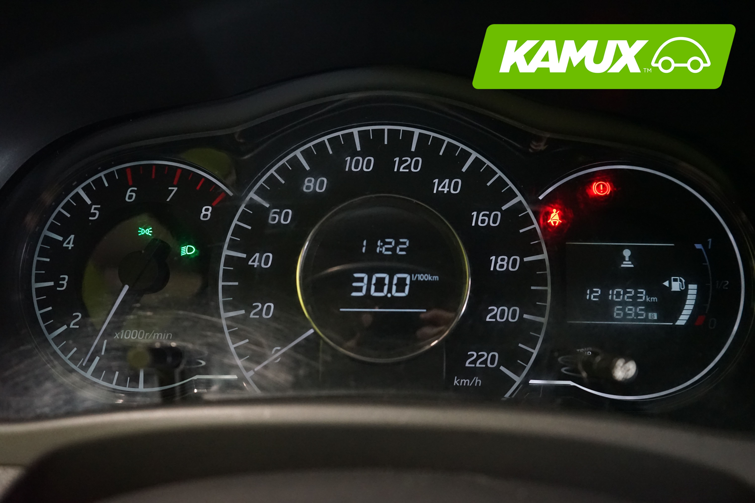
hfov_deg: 58.7
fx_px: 671
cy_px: 252
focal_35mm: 32
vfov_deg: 41.1
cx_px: 378
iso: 5000
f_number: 4.5
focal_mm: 32
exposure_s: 1/30
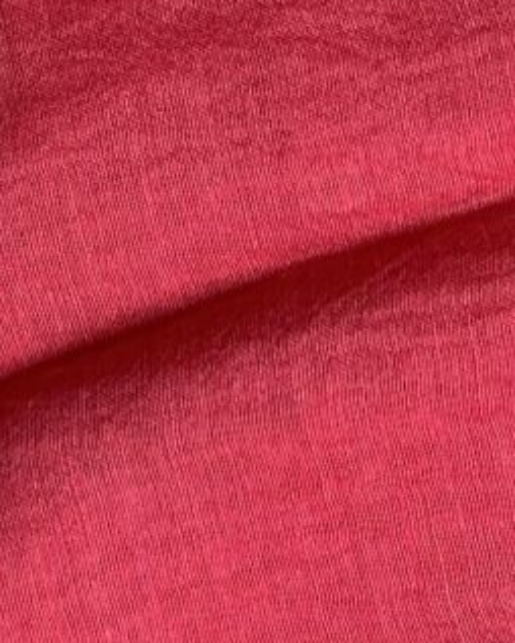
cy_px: -63
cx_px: -164
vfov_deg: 10.1
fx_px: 3597
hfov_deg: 8.1
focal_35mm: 189
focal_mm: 6.86
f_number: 1.78
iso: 250
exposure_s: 1/60
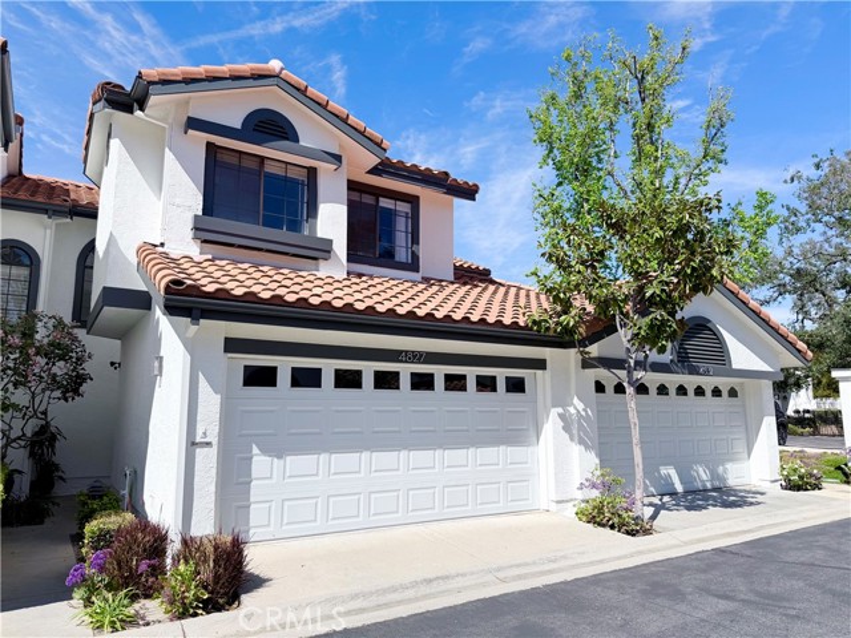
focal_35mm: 24
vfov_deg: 56.8
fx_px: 590
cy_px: 319
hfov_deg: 71.6
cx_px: 426
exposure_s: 1/6711
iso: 80
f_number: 1.78
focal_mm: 6.76
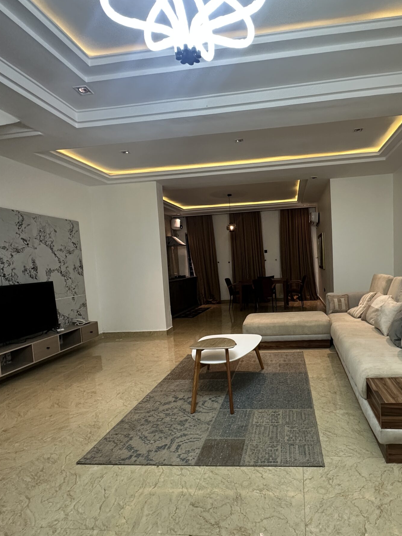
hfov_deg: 64.7
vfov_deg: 81.6
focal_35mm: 20
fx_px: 310
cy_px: 289
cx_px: 260
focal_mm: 2.22
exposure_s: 1/100
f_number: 2.2
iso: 250
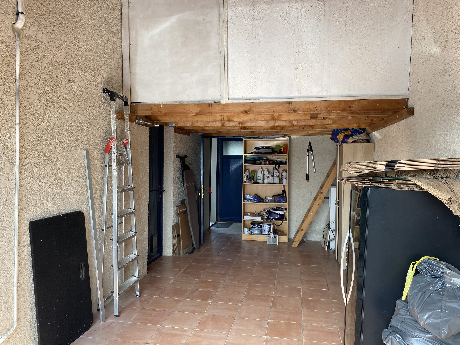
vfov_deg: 53.1
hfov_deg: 67.3
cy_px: 172
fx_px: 346
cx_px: 230
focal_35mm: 26
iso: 32
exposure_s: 1/186
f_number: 1.8
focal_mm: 4.25
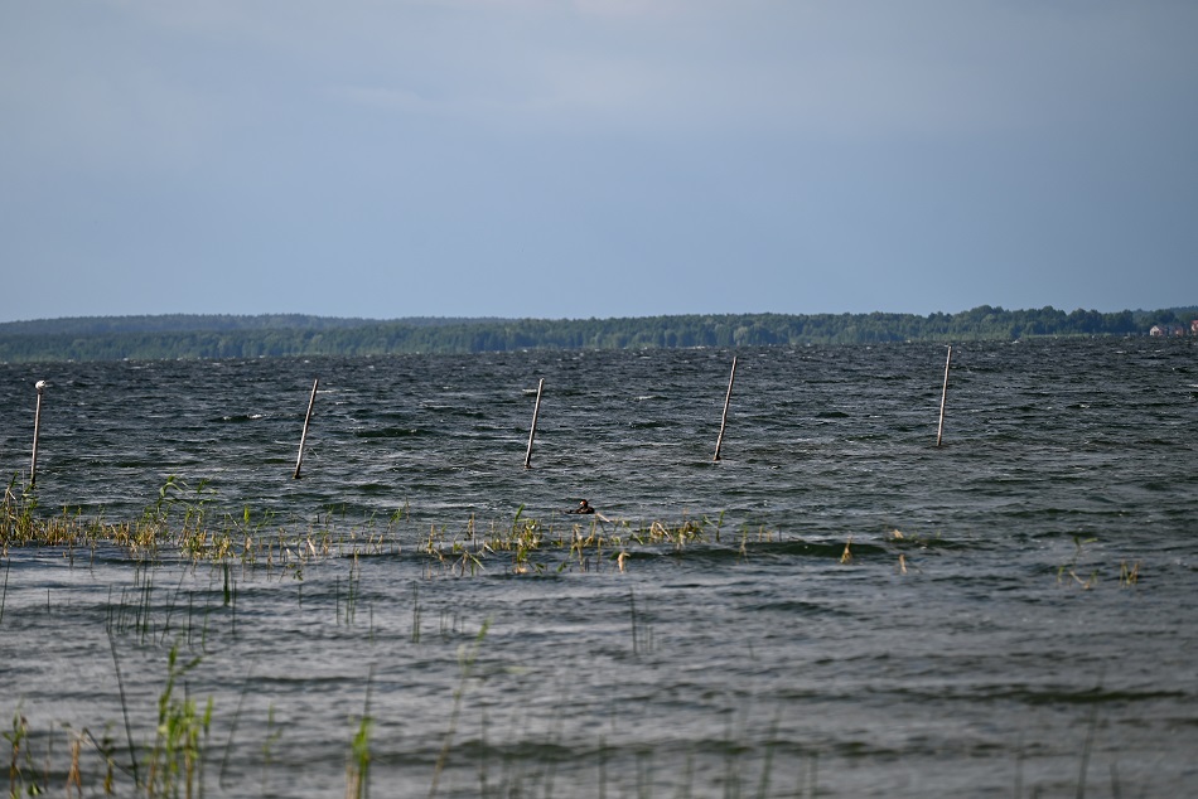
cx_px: 599
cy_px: 400
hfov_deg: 10.3
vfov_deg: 6.9
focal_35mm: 200
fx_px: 6657
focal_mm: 200
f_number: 5.6
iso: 140
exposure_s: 1/1000
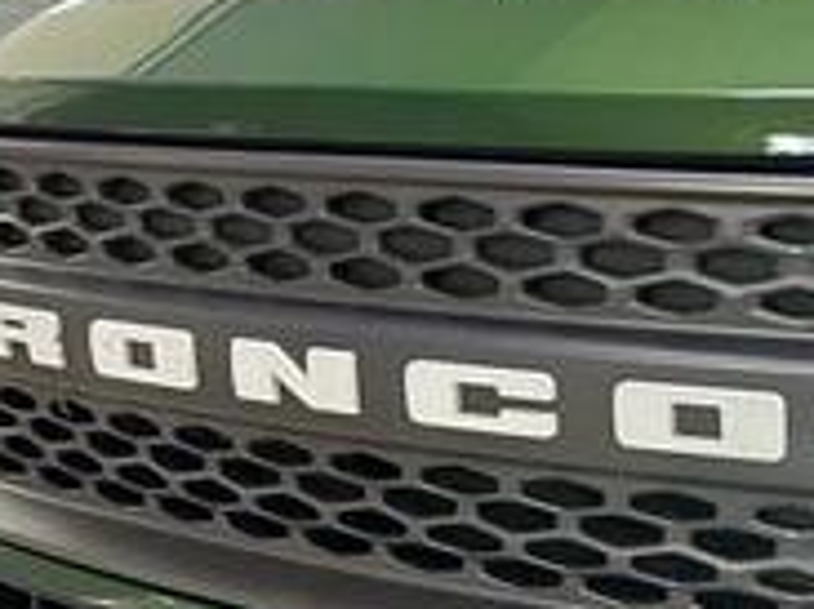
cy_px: 418
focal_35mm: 66
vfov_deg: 22.1
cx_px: 939
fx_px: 1551
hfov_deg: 26.6
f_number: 1.78
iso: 640
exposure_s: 1/57
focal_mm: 6.86
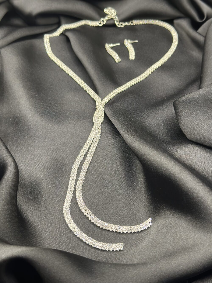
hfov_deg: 30.3
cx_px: 106
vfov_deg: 39.7
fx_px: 392
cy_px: 142
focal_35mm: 48
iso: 160
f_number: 1.78
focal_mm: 6.86
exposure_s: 1/60
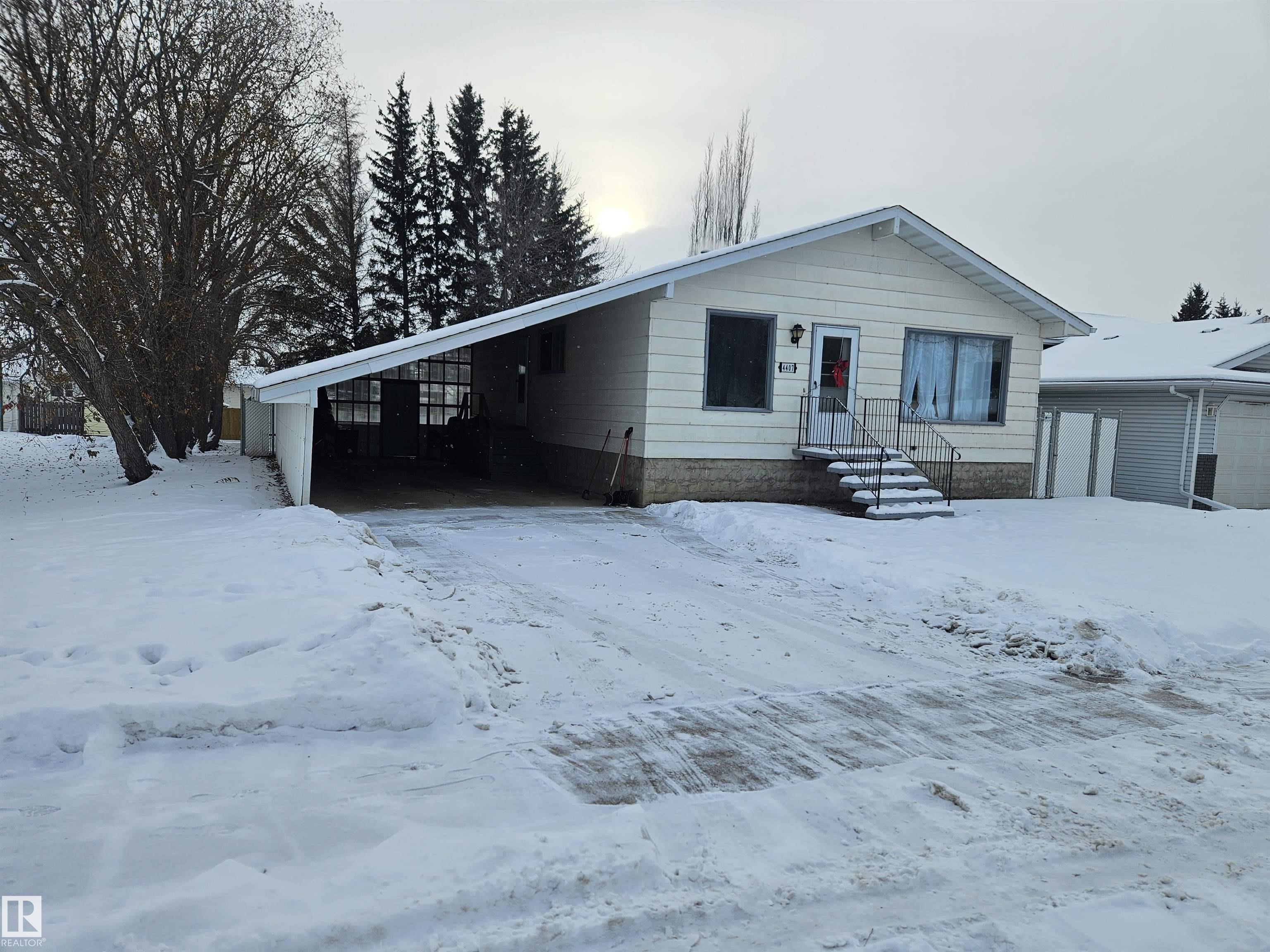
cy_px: 476
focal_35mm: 23
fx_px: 844
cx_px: 635
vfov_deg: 58.9
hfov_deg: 73.9
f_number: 1.8
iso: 25
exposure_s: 1/786
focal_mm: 5.4
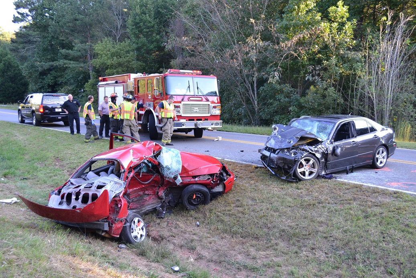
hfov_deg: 57.2
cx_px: 208
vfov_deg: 40.0
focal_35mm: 33
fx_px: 381
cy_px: 139
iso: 400
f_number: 5
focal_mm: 22
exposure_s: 1/100
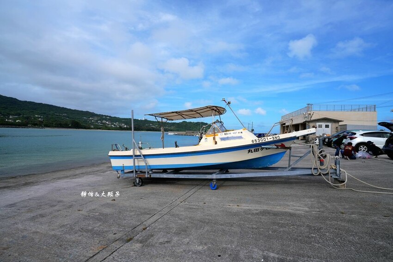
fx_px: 186
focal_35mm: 17
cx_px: 196
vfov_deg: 70.4
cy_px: 131
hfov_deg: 93.3
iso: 160
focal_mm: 17
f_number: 8
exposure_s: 1/800
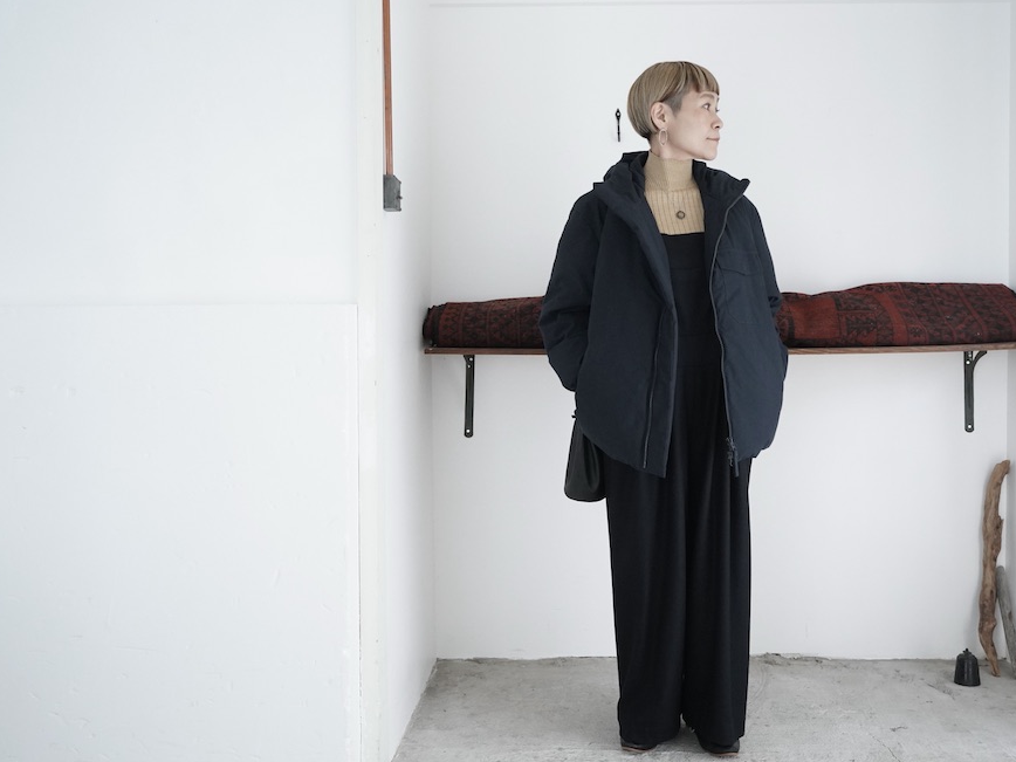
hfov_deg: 58.2
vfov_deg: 45.4
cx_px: 556
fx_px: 910
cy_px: 385
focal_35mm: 31
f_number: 6.3
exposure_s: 1/60
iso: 5000
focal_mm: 28
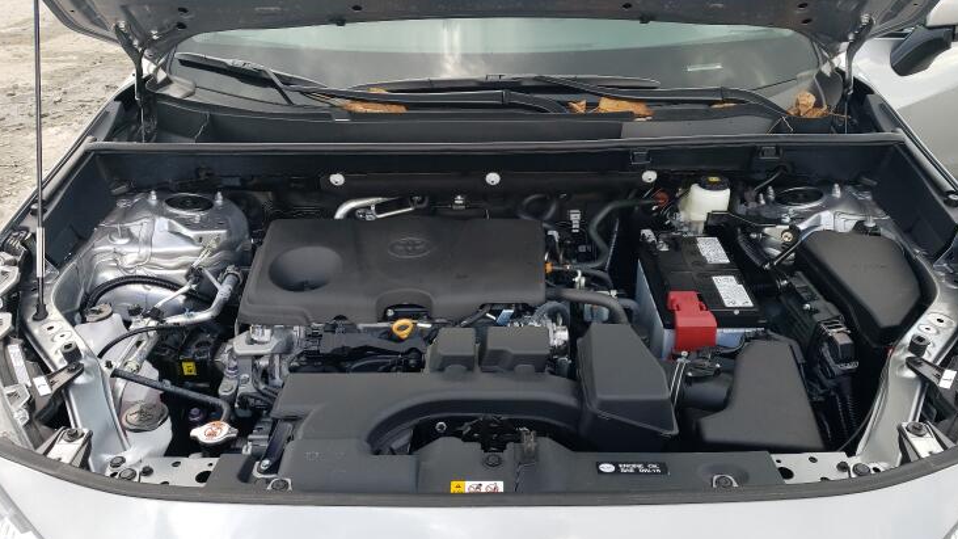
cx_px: 514
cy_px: 278
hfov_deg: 62.6
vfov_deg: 37.8
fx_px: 787
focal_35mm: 31
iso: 50
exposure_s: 1/588
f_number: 1.5
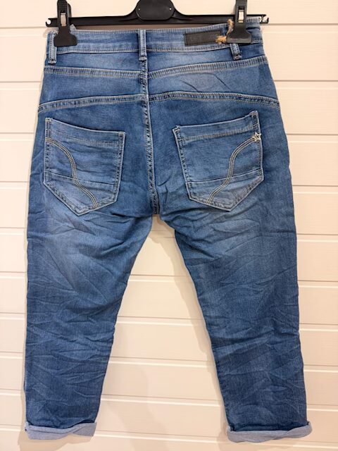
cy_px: 226
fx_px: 312
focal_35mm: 24
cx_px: 169
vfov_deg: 71.6
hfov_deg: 56.8
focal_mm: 6.76
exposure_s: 1/100
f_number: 1.78
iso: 125
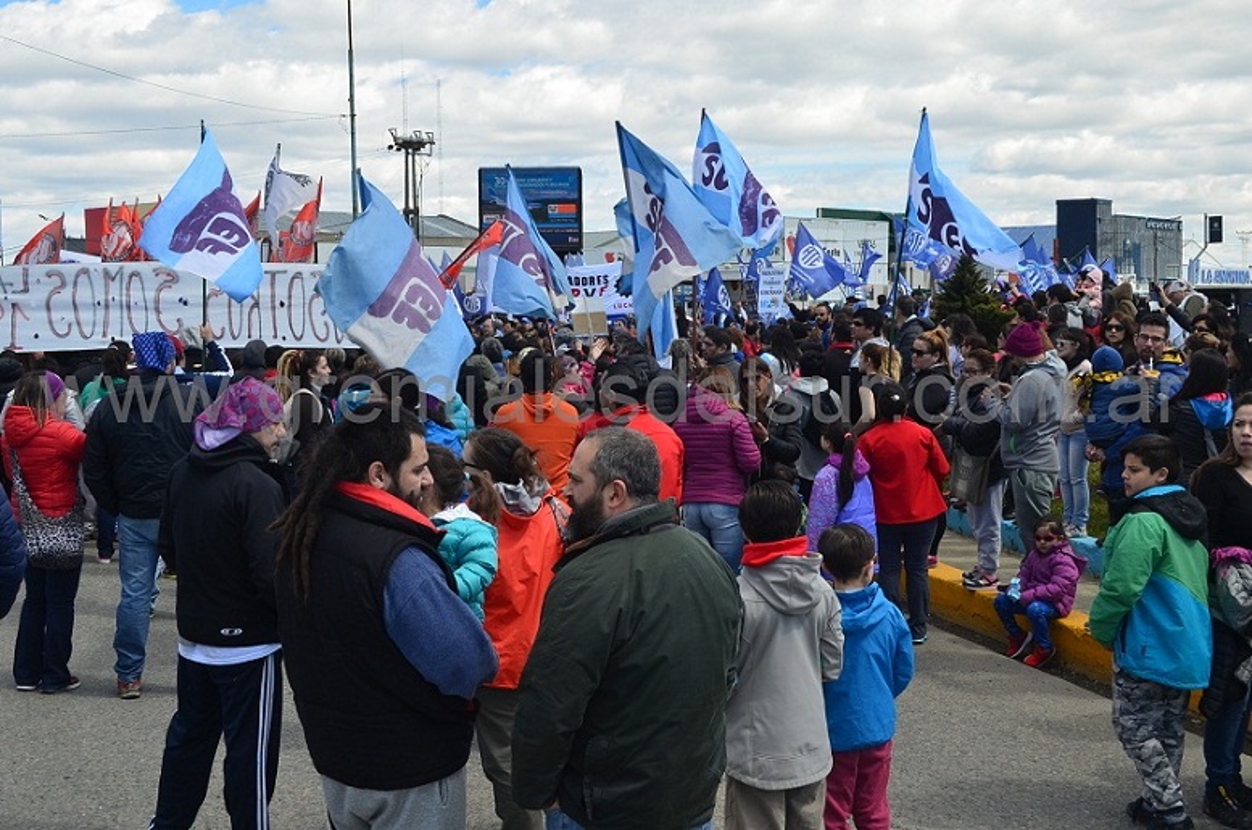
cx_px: 626
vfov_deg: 29.8
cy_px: 415
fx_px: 1562
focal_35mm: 45
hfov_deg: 43.7
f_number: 10
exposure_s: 1/250
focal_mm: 30
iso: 220
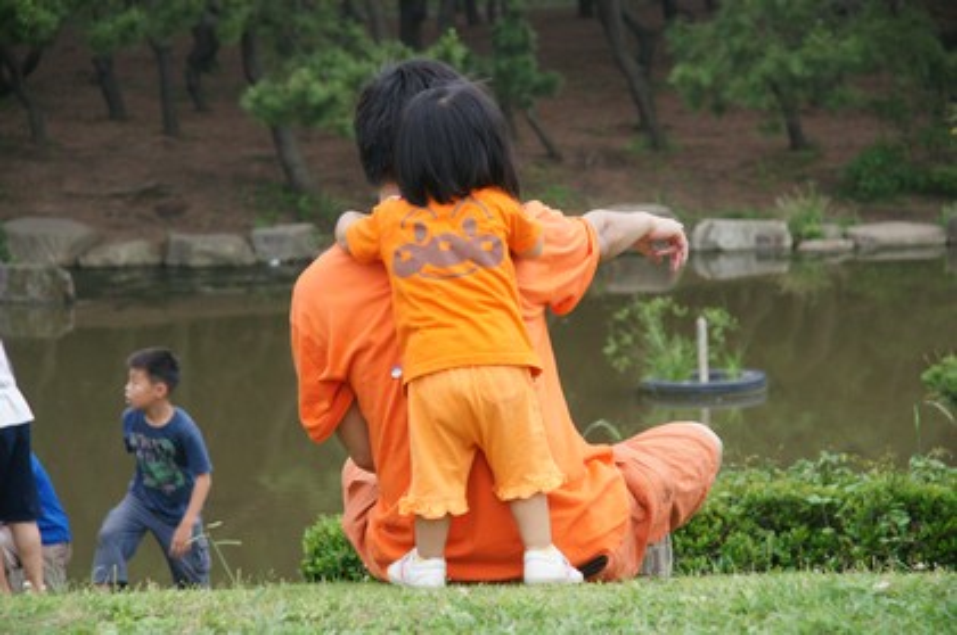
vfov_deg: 9.1
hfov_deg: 13.7
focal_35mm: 150
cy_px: 318
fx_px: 3983
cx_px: 478
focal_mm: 100
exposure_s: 1/250
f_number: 5.6
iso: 800
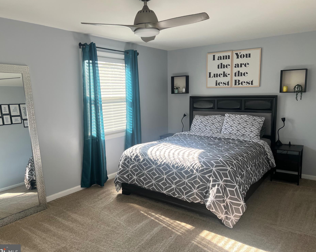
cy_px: 128
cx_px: 153
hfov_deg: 62.2
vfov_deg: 51.5
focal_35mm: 28
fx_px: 262
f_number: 1.5
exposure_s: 1/163
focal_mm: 5.7
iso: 50
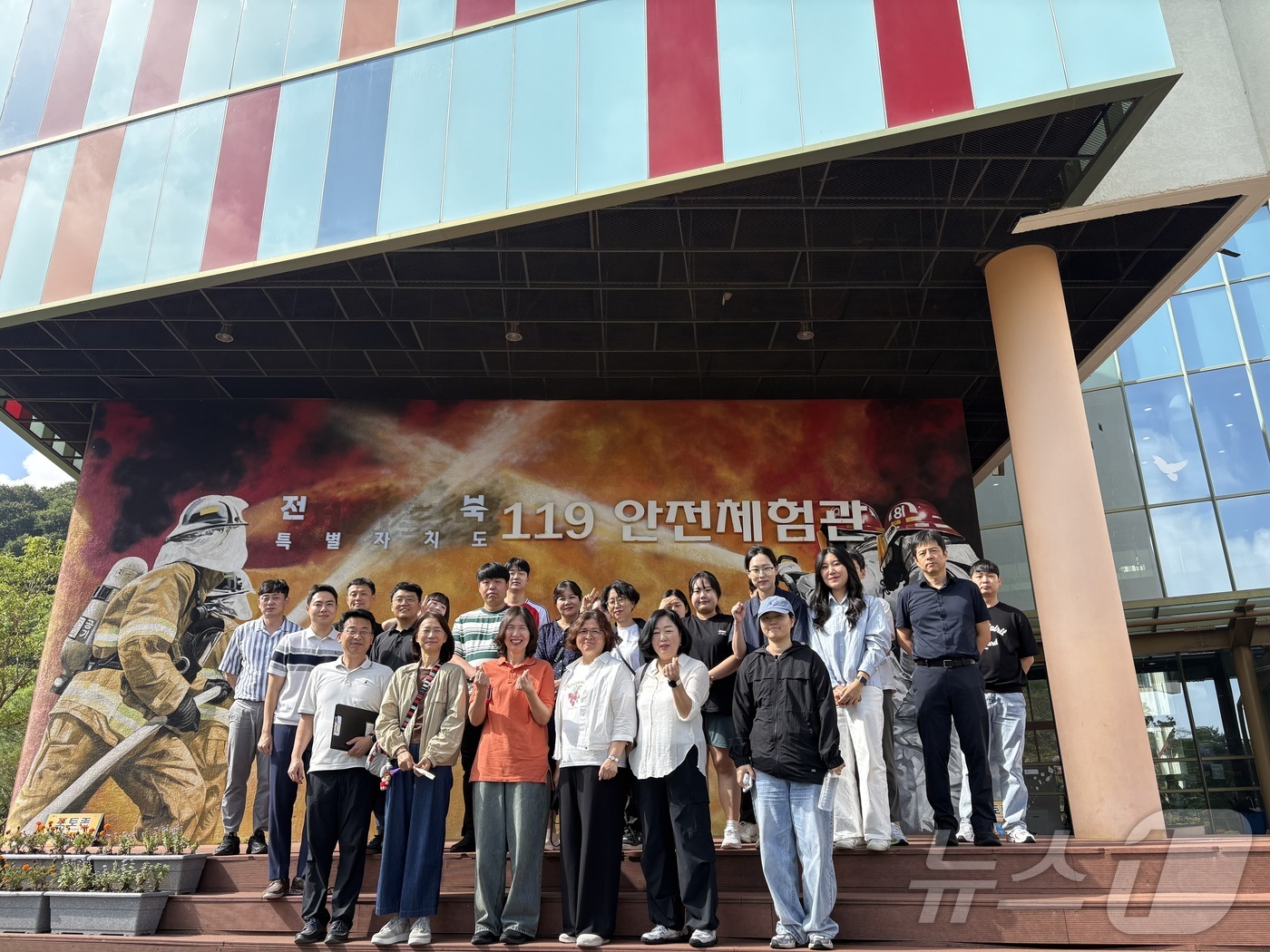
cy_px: 476
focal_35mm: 26
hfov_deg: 67.3
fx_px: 954
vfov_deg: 53.1
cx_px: 635
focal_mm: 5.96
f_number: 1.6
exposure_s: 1/1587
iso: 50
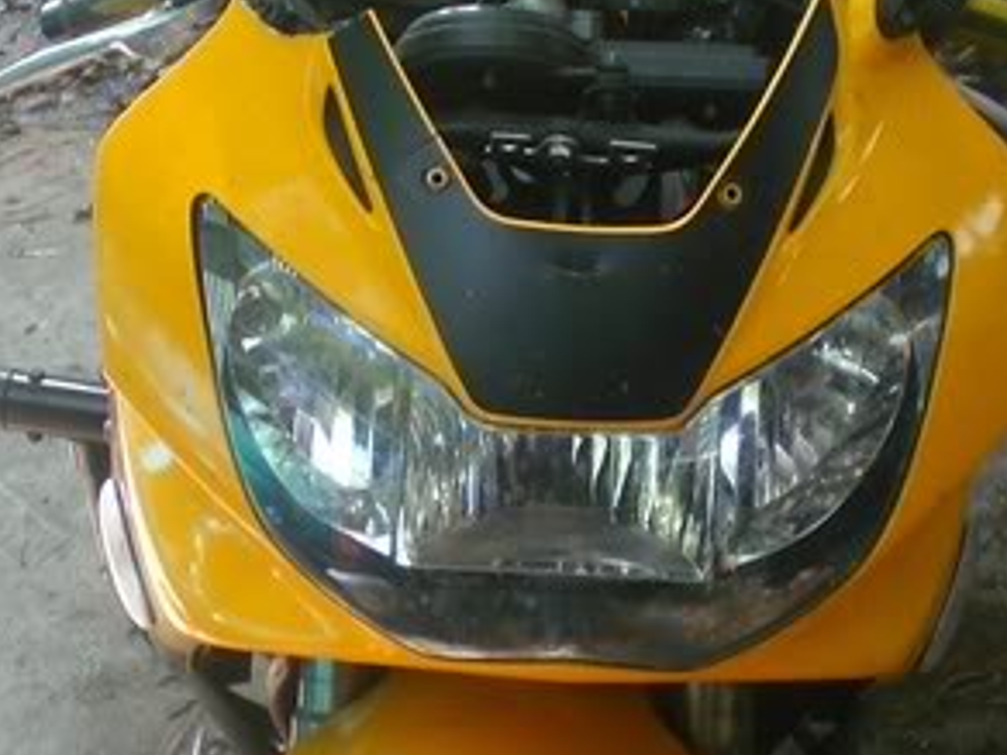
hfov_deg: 18.9
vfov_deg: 14.2
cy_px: 272
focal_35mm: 104
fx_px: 3025
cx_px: 517
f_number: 3.1
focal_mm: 6.3
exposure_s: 1/125
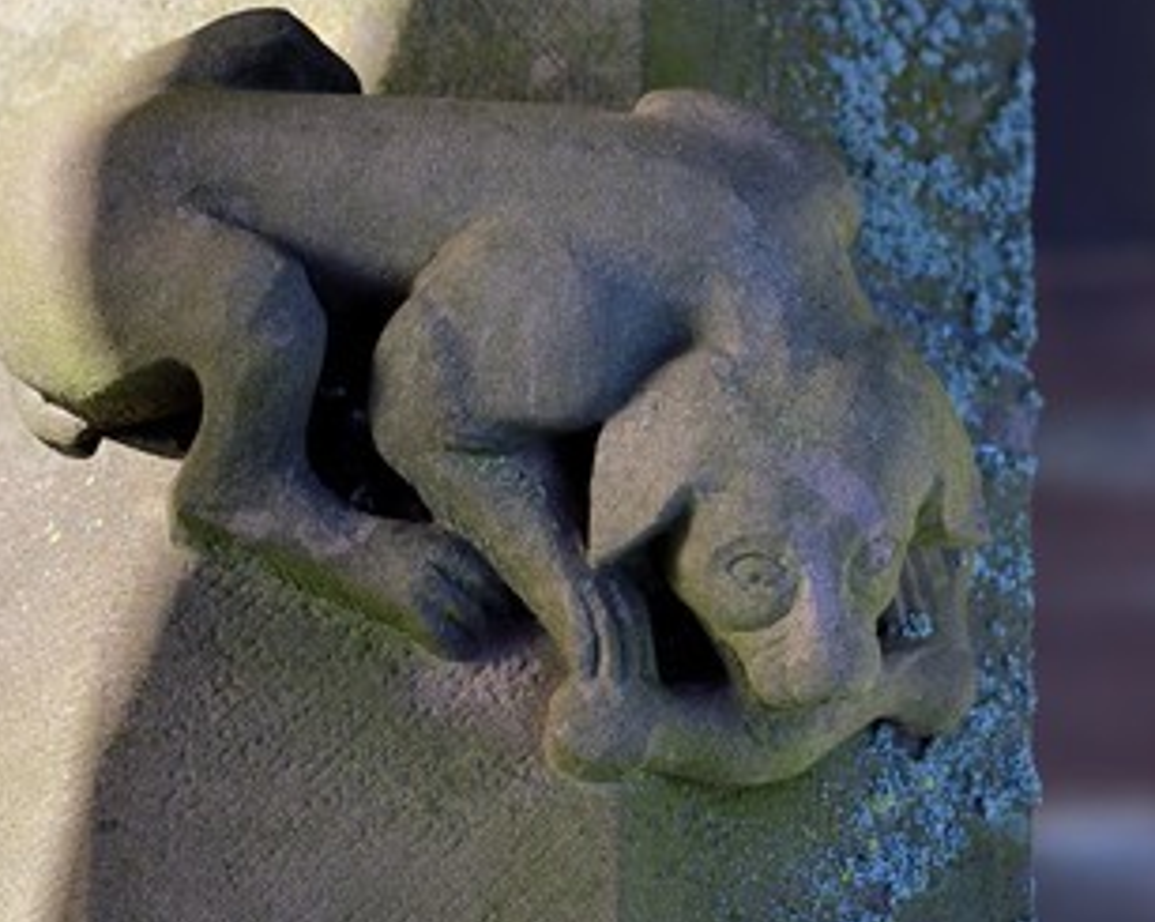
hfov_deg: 7.5
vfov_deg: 6.0
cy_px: 440
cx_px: 598
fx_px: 8777
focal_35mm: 257
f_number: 5.6
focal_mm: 200
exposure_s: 1/250
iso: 200
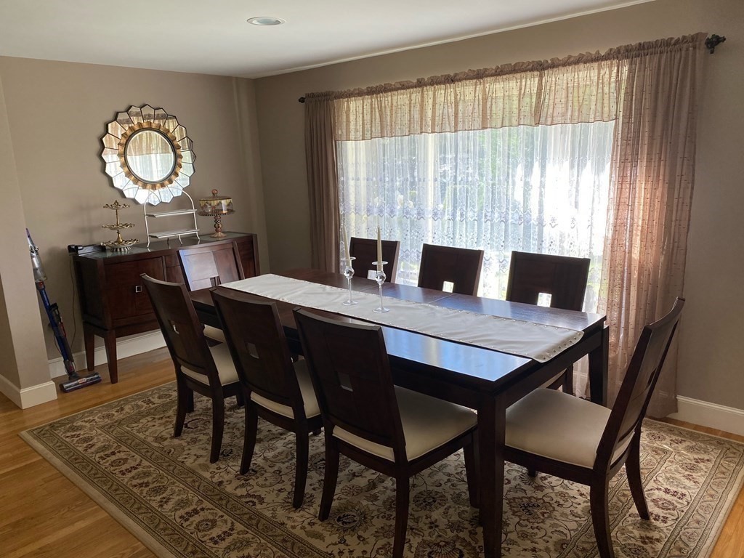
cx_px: 372
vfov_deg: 53.1
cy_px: 279
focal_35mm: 26
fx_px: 559
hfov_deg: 67.3
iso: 80
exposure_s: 1/121
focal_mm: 4.25
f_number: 1.8
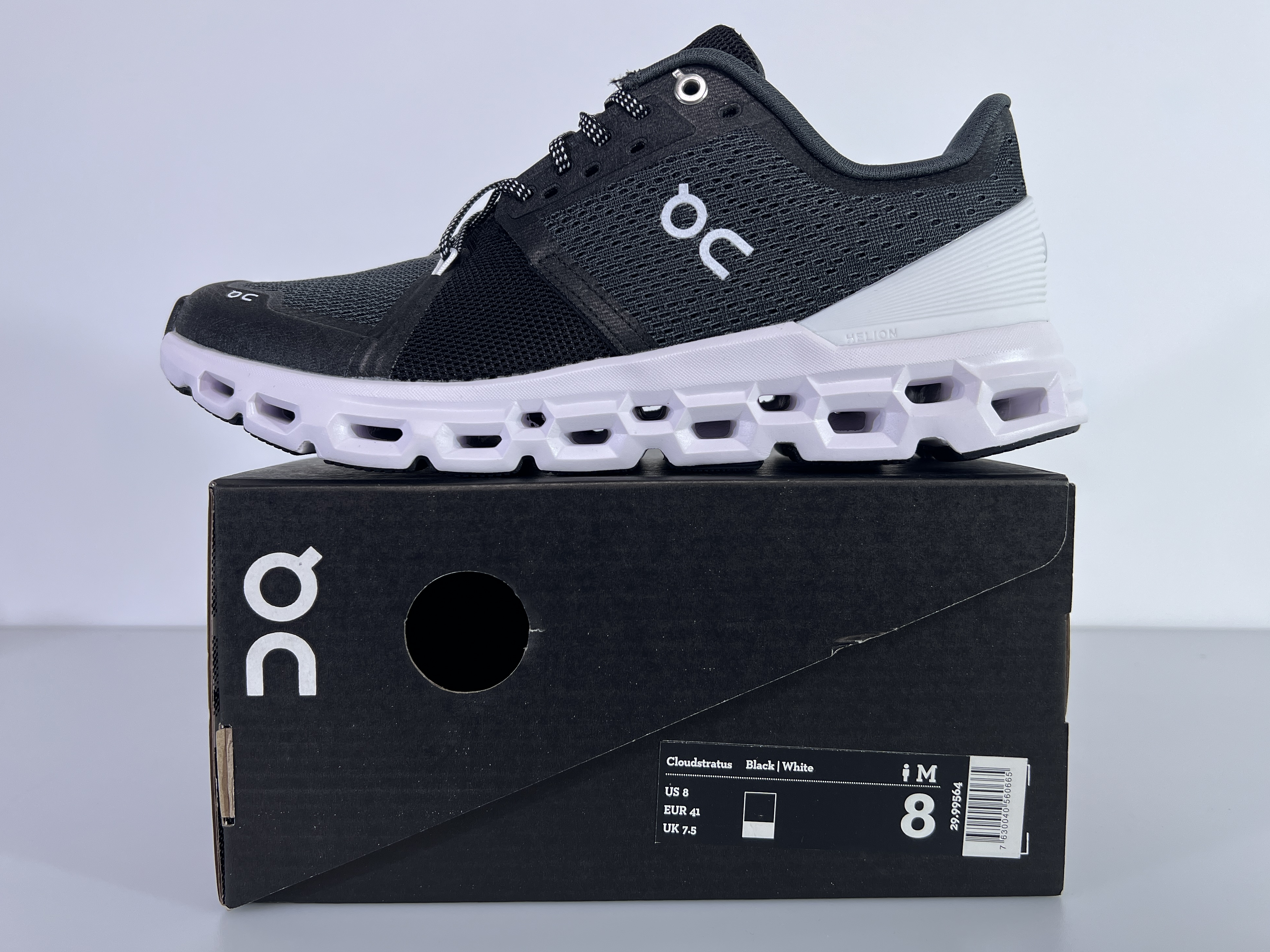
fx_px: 991
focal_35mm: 27
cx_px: 626
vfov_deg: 51.3
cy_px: 462
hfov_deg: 65.3
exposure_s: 1/853
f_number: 1.5
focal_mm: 5.7
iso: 50
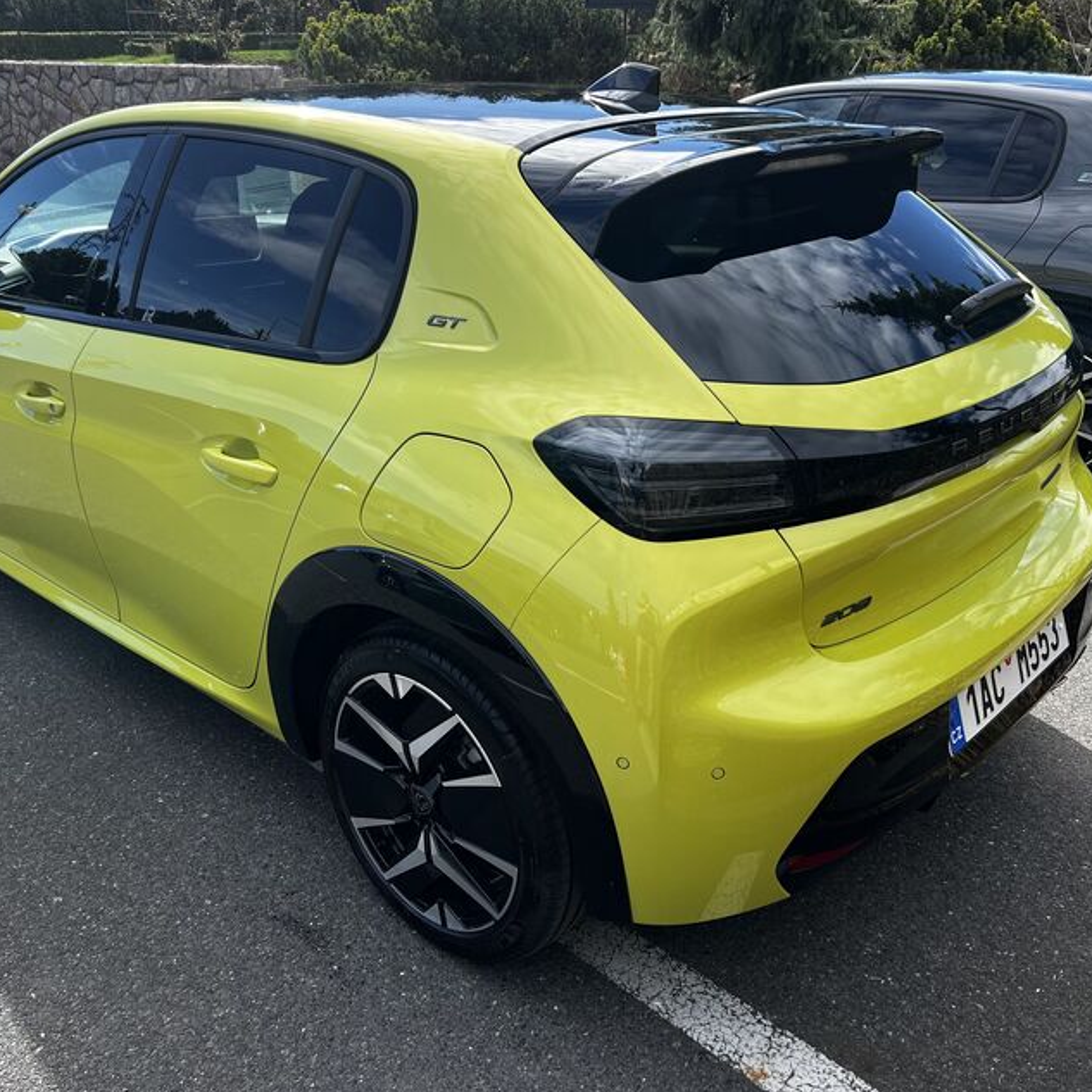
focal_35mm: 31
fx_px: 1106
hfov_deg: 52.4
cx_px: 483
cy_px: 548
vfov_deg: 52.5
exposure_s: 1/1468
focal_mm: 5.7
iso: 50
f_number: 1.5
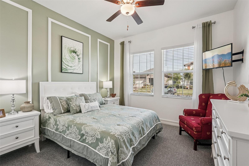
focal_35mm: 16
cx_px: 124
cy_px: 83
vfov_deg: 73.7
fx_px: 111
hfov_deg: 96.7
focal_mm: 16
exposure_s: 1/40
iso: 400
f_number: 8
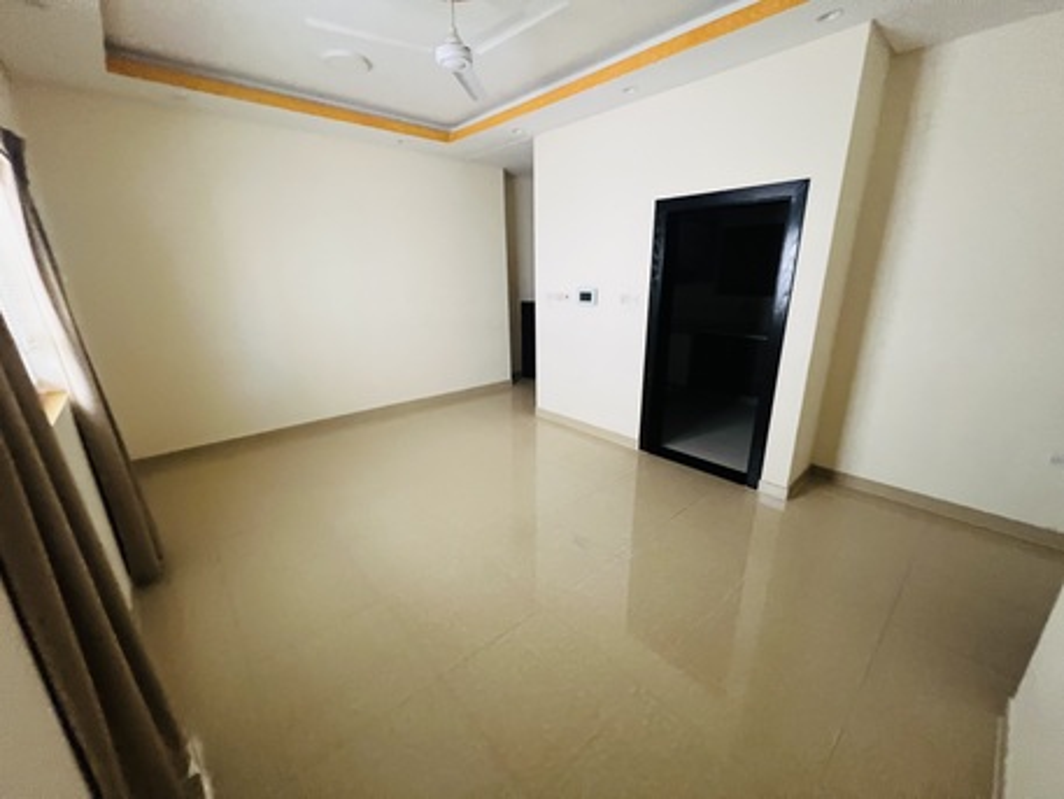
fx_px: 400
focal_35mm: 13
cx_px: 532
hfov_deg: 106.2
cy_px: 400
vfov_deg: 89.9
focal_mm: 1.57
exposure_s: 1/50
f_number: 1.8
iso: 500
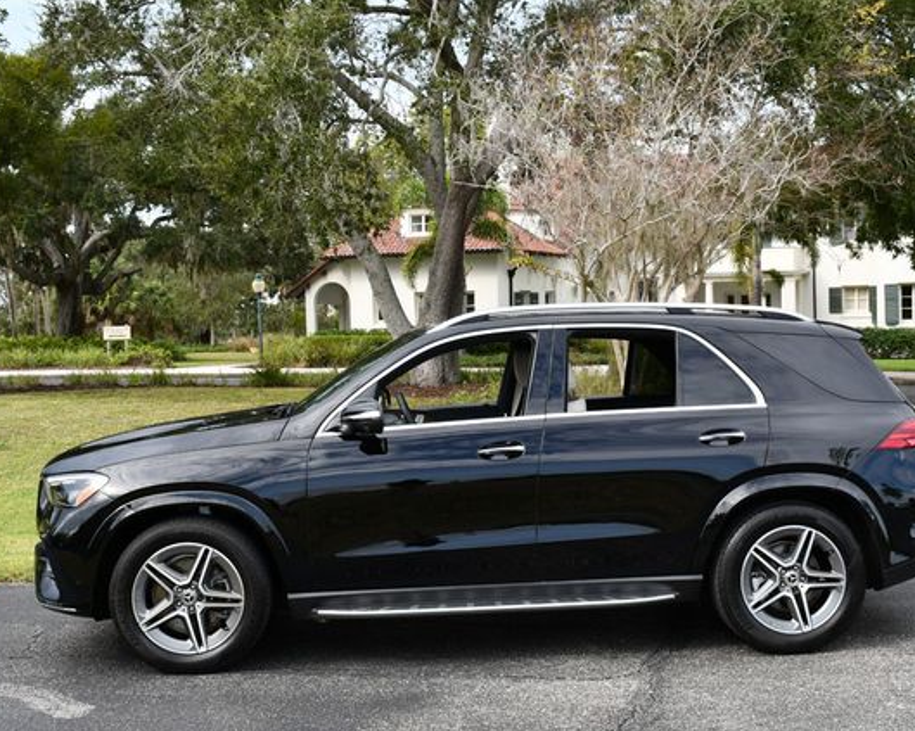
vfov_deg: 30.2
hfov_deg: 37.3
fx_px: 1354
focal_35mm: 50
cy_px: 368
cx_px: 505
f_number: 7.1
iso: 200
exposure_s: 1/250
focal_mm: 22
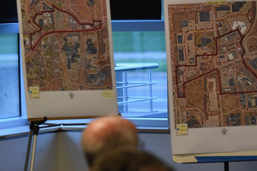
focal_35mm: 259
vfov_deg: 5.3
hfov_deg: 7.9
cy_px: 111
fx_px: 1850
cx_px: 63
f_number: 2.8
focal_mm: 112
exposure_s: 1/320
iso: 3200
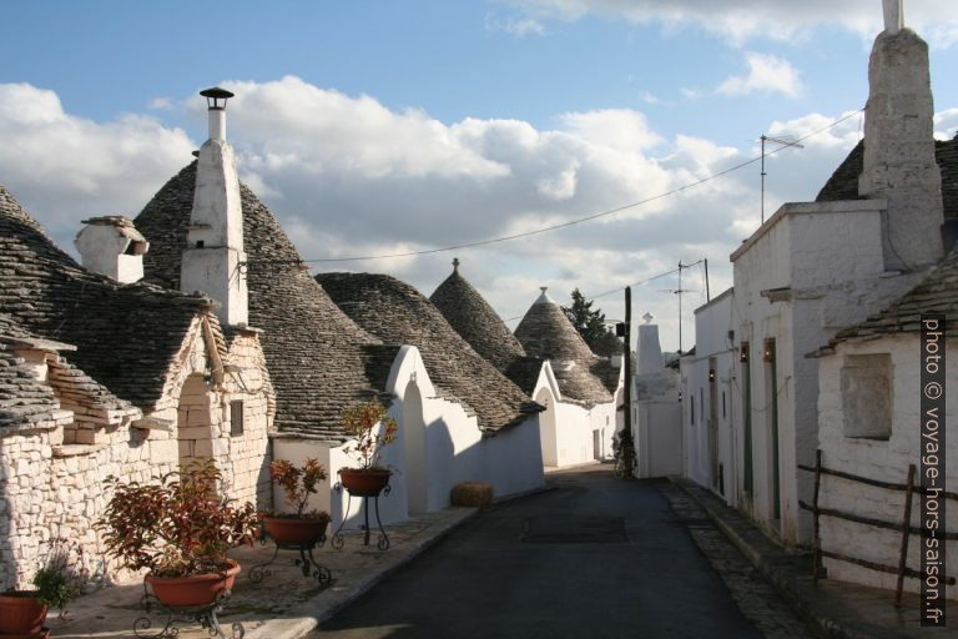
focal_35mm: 45
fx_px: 1197
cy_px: 320
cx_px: 479
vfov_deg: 29.9
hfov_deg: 43.6
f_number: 11
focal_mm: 28
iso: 100
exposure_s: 1/200
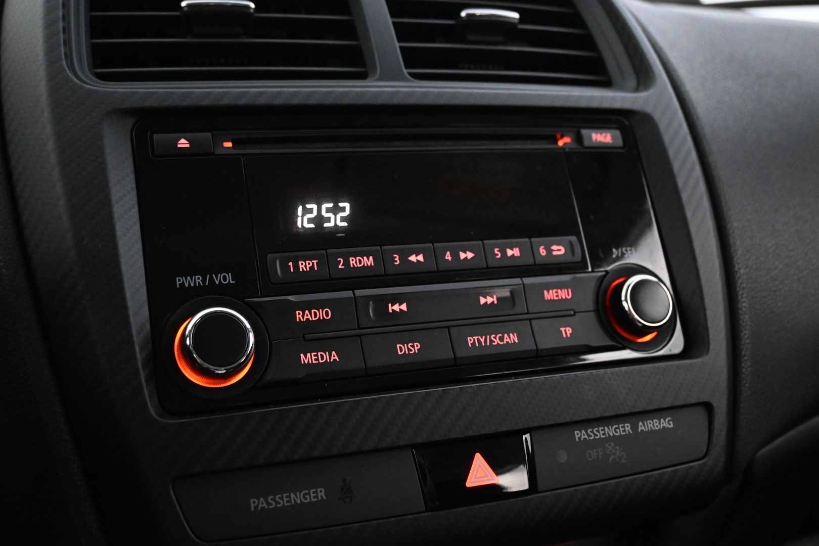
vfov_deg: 35.5
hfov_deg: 51.3
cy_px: 273
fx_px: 853
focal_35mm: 38
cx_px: 410
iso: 6400
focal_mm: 25
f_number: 4.2
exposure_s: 1/40
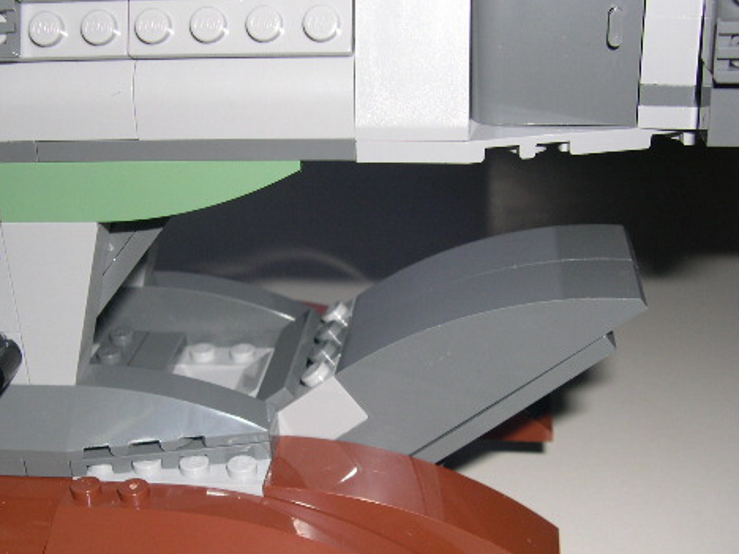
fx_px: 1110
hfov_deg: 36.8
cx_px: 321
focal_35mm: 52
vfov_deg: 27.9
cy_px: 360
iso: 100
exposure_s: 1/60
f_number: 7.6
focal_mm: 8
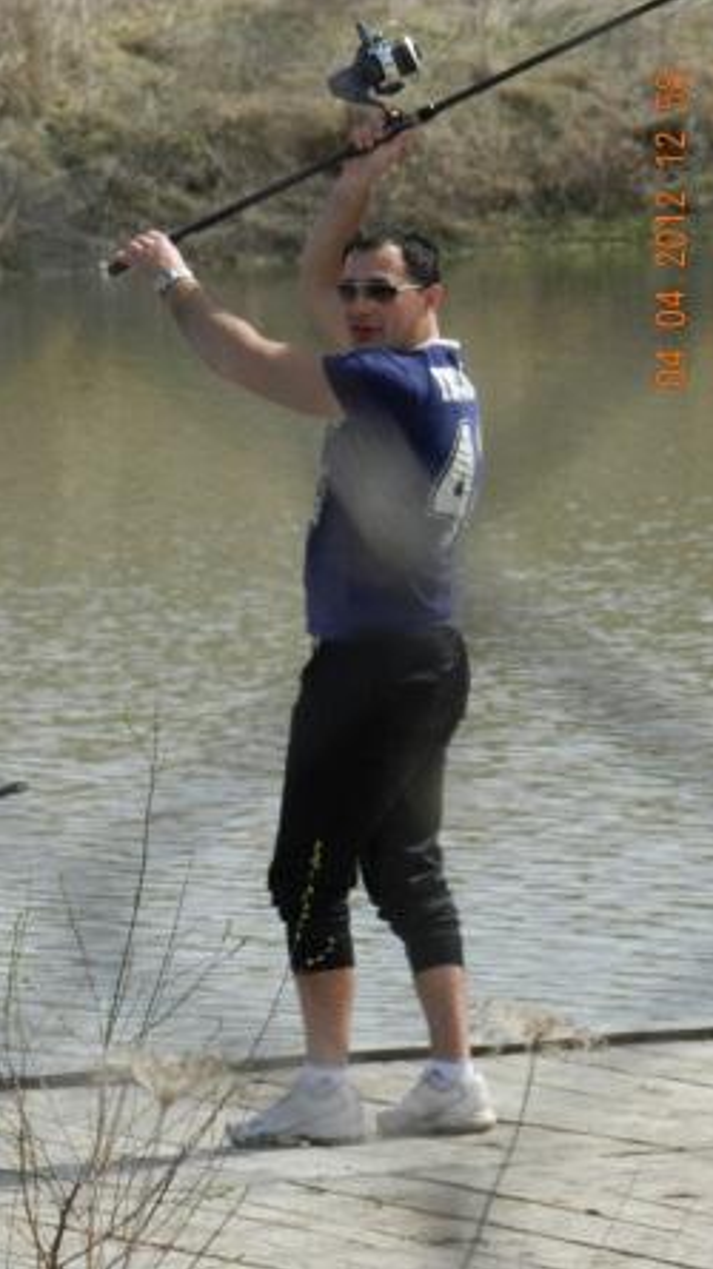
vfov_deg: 4.5
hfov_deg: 2.5
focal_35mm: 477
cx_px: 291
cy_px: 633
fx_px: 16047
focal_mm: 77.3
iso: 160
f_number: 6.3
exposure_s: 1/500
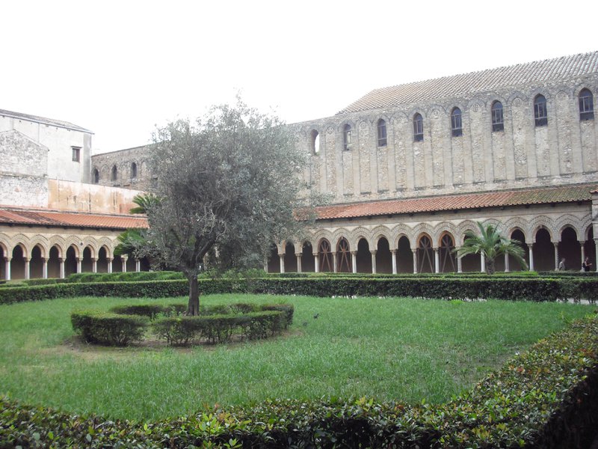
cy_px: 224
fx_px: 656
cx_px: 299
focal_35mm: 38
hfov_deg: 49.0
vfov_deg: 37.7
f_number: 2.8
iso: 100
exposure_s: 1/200
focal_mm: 6.2
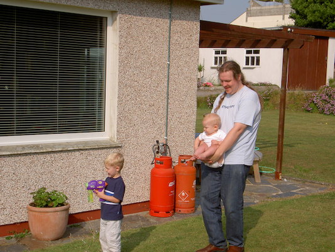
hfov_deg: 32.2
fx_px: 581
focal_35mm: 60
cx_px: 168
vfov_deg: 24.4
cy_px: 126
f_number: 6.4
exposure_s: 1/320
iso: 50
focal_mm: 9.9
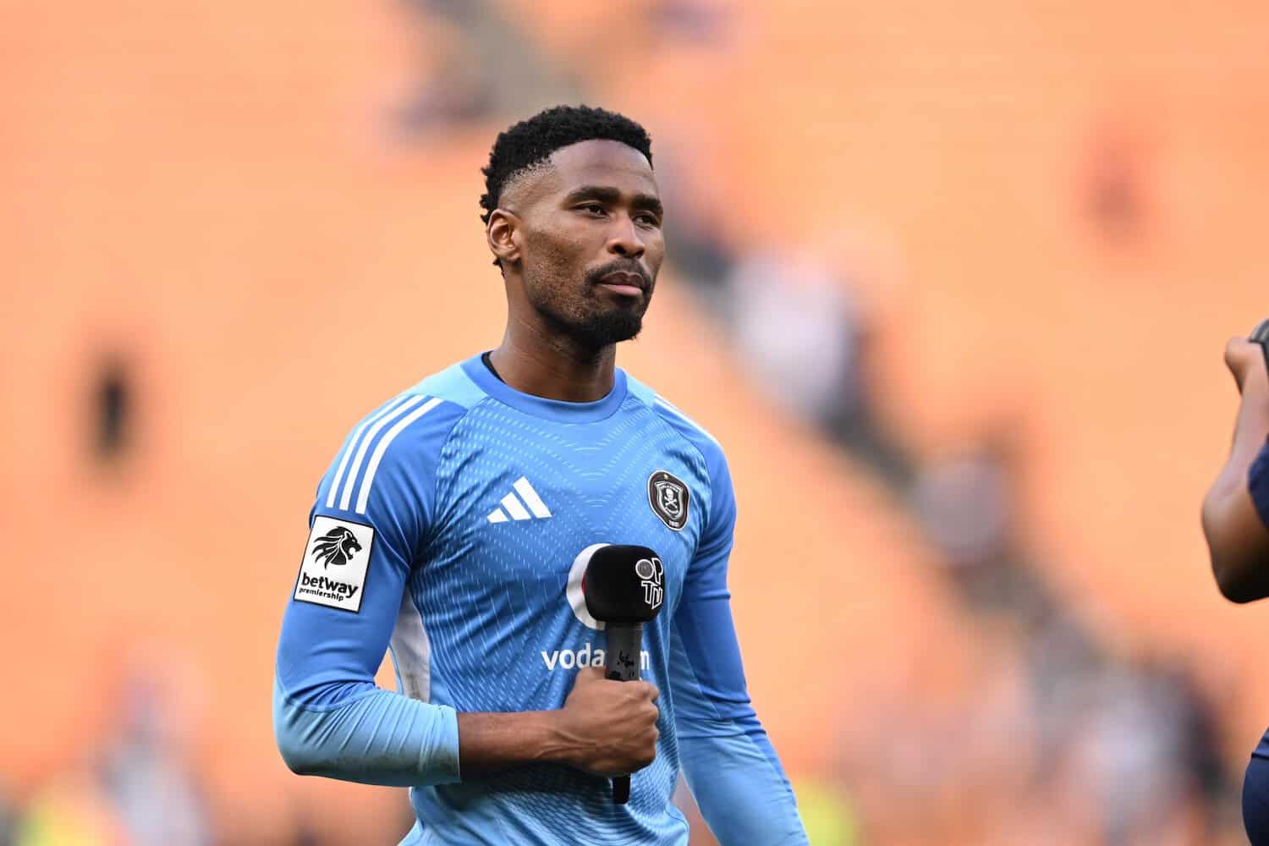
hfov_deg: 3.4
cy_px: 423
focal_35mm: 600
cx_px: 634
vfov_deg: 2.3
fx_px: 21148
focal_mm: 400
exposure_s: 1/640
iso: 640
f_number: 3.5
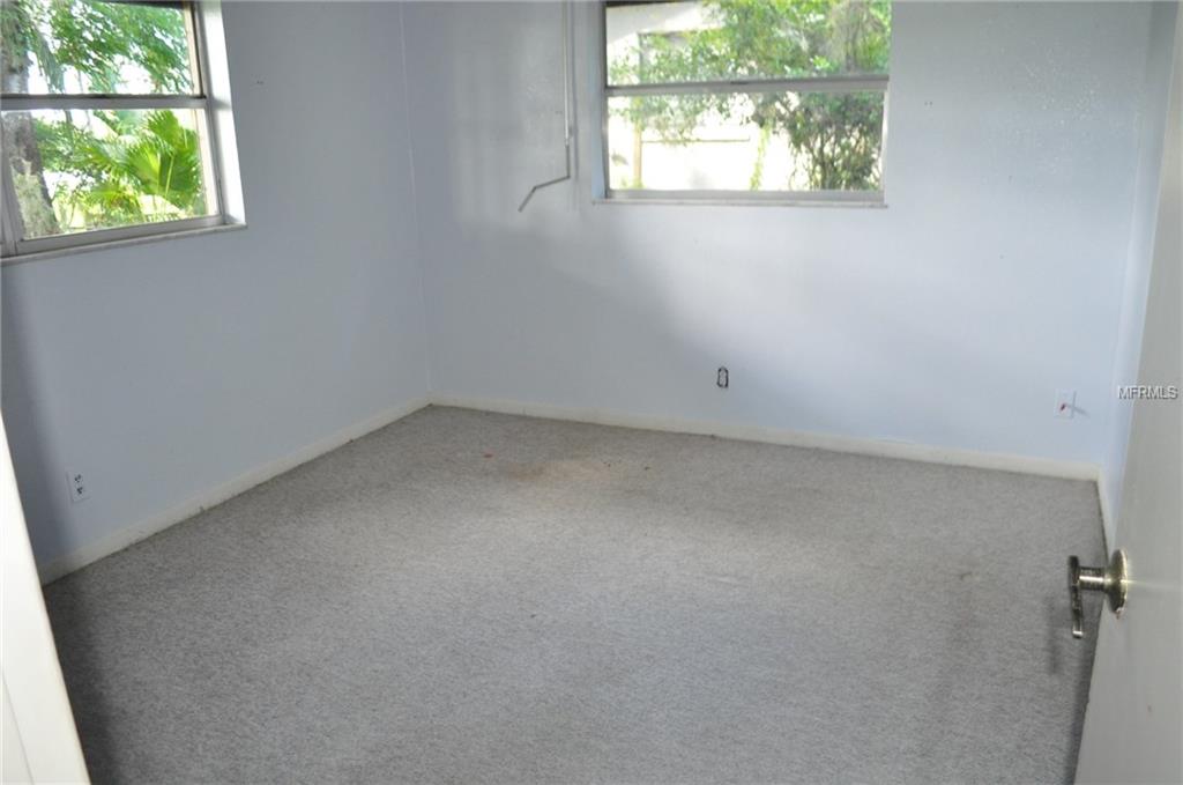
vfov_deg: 47.8
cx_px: 592
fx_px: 886
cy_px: 392
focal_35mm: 27
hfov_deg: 67.5
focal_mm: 18
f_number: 3.5
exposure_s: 1/60
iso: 800
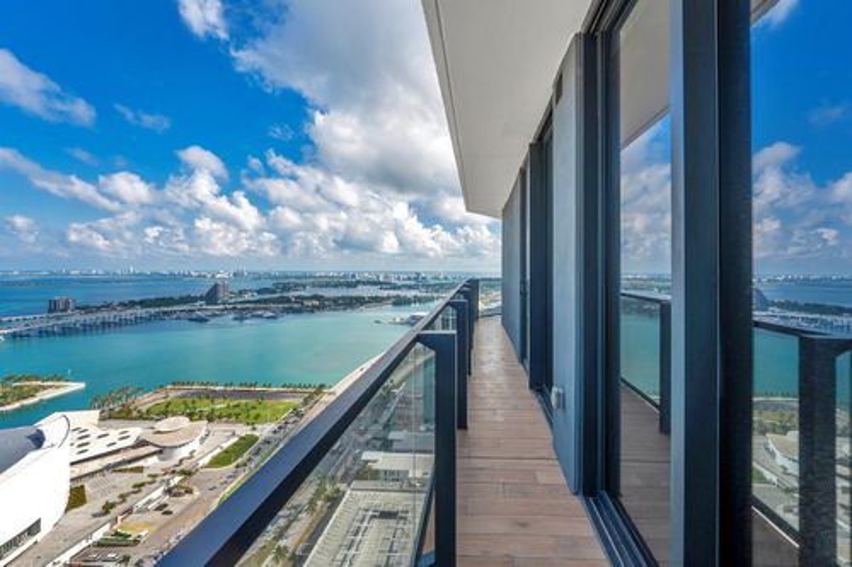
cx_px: 426
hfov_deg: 104.3
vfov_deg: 81.2
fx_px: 331
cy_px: 284
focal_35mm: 14
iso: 100
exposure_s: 1/160
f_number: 10
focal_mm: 14
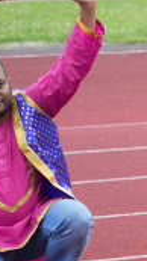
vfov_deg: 7.1
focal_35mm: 306
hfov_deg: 3.6
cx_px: 752
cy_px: 138
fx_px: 2126
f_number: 2.8
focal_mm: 49.5
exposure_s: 1/250
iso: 250
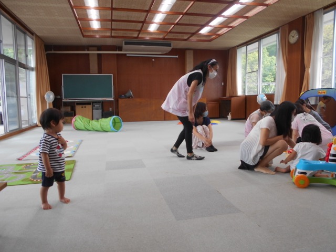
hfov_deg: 67.3
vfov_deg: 53.1
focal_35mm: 26
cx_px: 168
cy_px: 126
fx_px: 252
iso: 80
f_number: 3.2
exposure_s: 1/40
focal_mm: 4.6
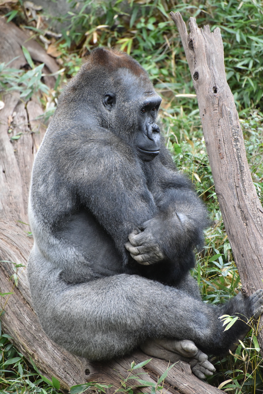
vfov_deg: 7.9
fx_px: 2847
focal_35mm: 260
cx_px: 132
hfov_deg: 5.3
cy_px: 197
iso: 4000
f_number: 5.6
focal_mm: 260
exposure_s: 1/640
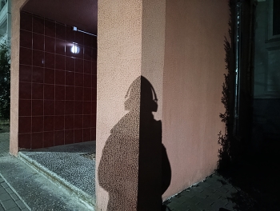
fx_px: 186
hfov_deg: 73.8
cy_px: 106
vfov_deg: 59.1
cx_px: 140
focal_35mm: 23
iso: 20000
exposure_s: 1/14.3
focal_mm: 6.14
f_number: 1.6
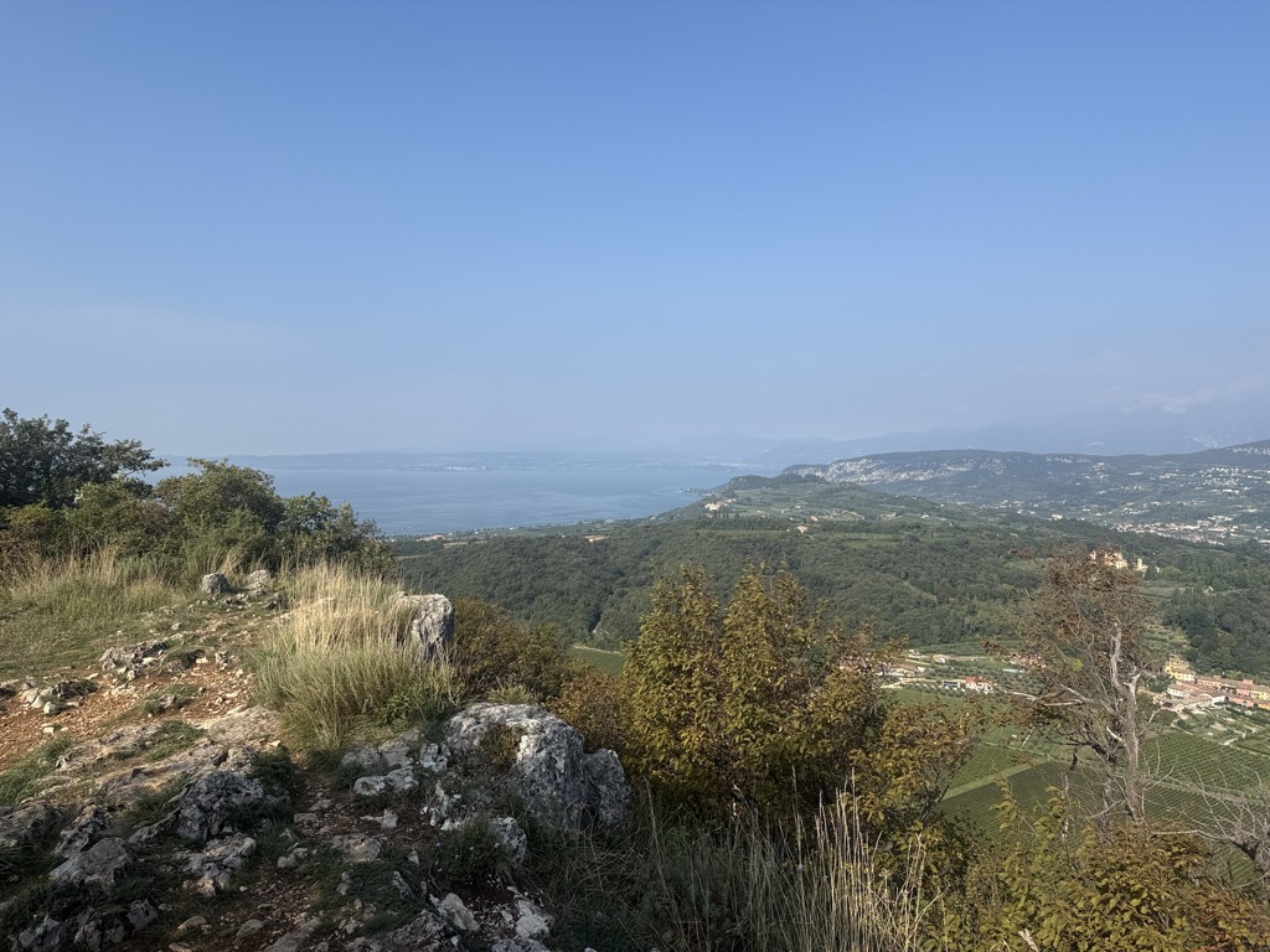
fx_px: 881
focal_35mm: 24
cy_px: 476
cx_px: 635
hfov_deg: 71.6
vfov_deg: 56.8
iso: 80
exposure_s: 1/4673
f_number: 1.78
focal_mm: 6.76
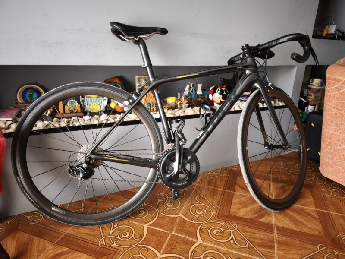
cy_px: 130
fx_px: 229
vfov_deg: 58.9
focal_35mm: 23
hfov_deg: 73.9
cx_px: 172
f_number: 1.6
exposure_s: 1/60
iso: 320
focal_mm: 6.57
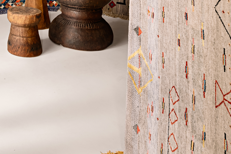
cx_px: -17
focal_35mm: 62
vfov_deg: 15.8
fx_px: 398
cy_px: -175
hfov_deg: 29.5
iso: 64
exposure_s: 3
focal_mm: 19
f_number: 10
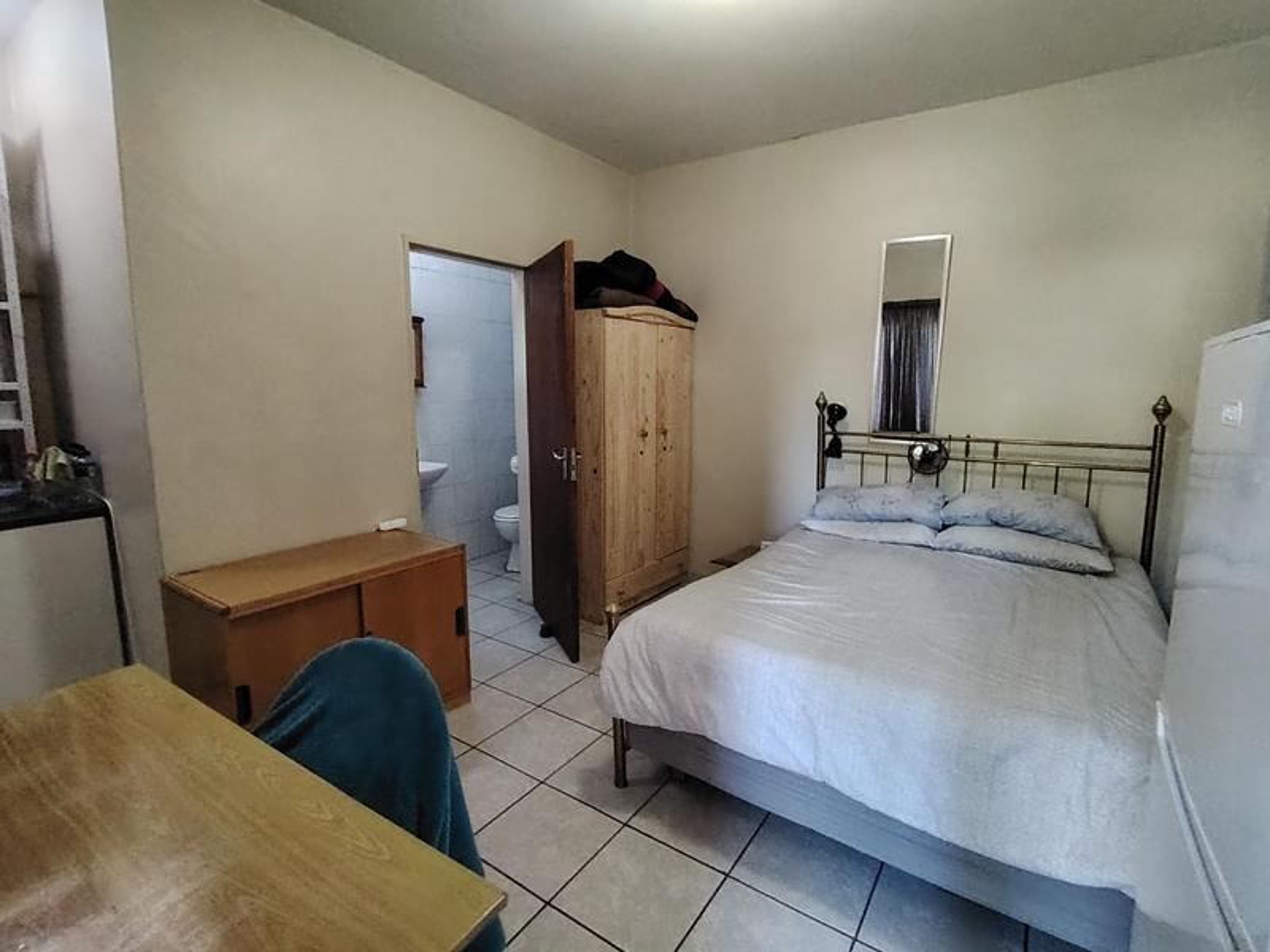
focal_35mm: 17
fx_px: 624
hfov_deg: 91.0
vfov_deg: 74.7
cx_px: 635
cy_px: 476
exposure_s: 1/33.3
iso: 613
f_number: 2.2
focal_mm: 1.42
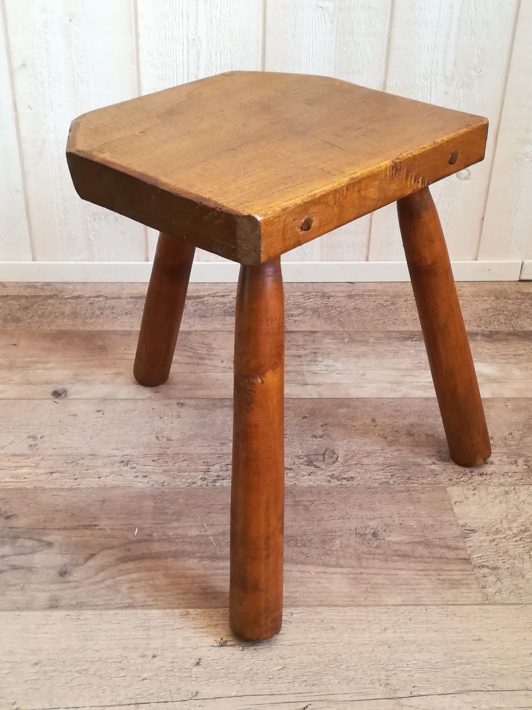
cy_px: 355
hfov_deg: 36.0
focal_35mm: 40
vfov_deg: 46.8
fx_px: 820
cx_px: 266
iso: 320
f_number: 2.2
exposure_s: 1/33.3
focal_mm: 3.83
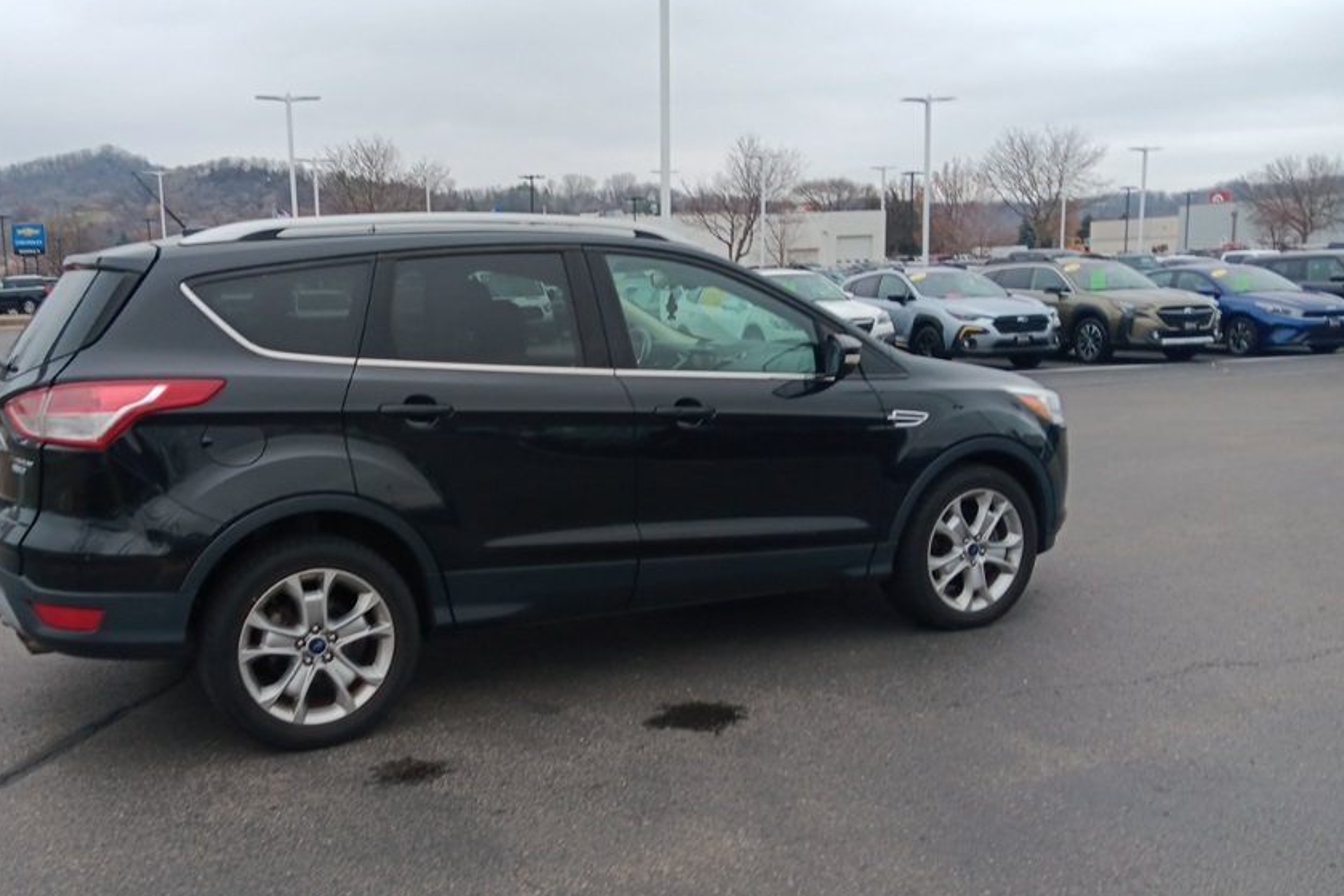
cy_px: 494
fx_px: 1232
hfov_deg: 56.7
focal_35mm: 33
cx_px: 529
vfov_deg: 39.9
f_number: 1.8
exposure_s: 1/105
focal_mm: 3.98
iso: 100
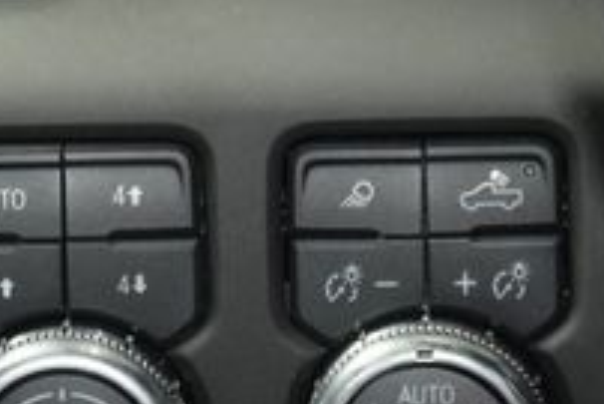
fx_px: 5574
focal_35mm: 332
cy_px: 151
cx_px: 75
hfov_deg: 6.2
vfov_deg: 4.1
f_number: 4.5
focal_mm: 70
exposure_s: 1/25
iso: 2500
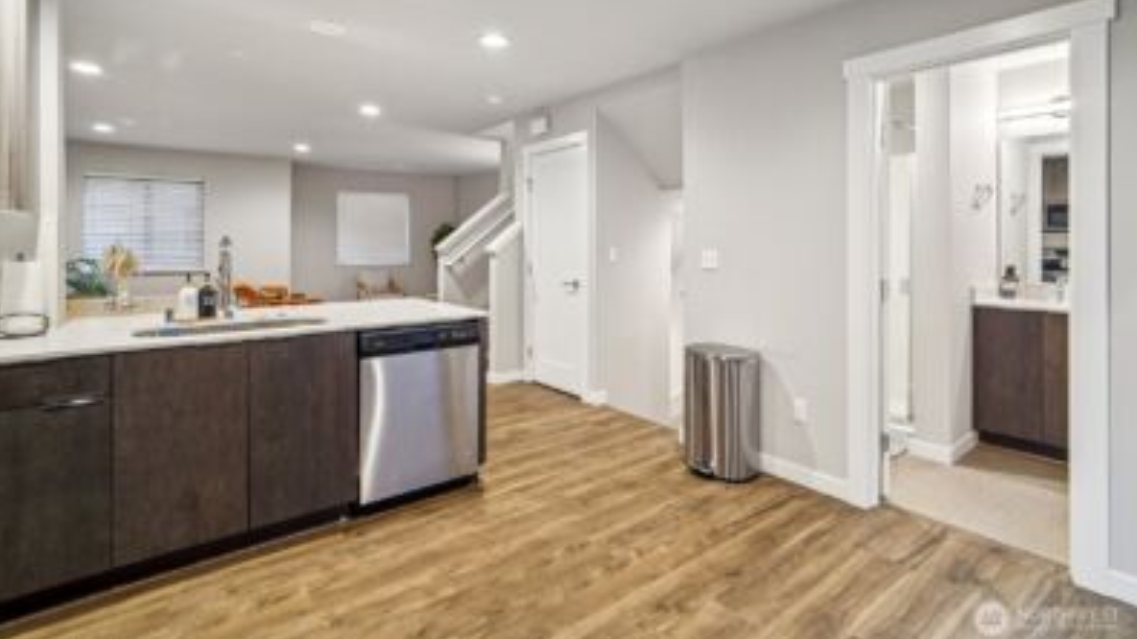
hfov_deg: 95.9
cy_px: 260
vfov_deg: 63.4
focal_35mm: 17
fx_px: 512
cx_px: 564
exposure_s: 1/10
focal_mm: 16
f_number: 8
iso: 1600
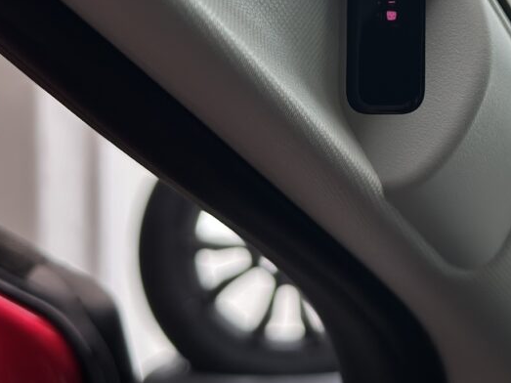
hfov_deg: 20.8
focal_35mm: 94
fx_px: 1387
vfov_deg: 15.6
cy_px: 75
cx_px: 363
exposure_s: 1/121
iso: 64
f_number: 1.78
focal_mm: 6.86
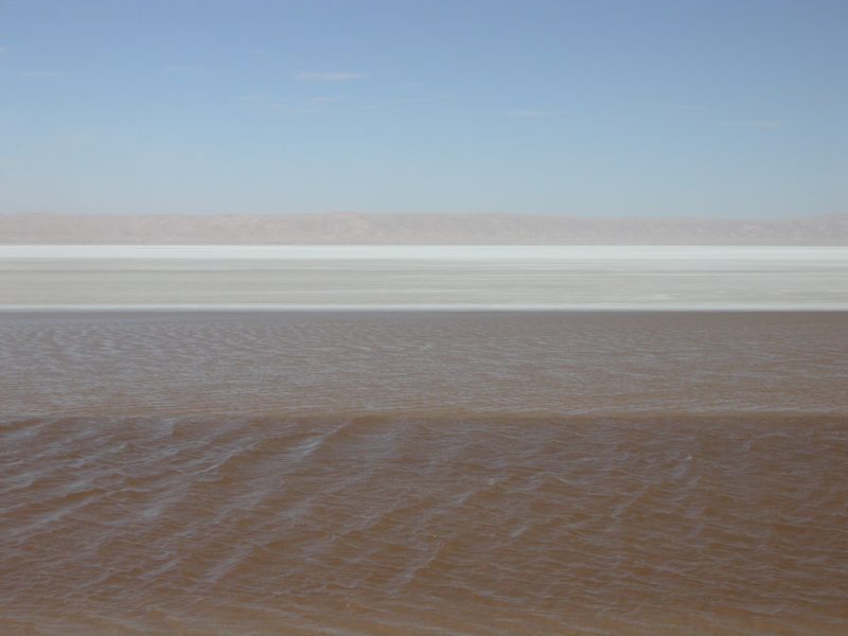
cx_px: 424
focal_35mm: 90
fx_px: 2205
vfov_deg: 16.4
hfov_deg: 21.8
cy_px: 318
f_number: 4.8
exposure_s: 1/343
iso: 100
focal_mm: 18.6
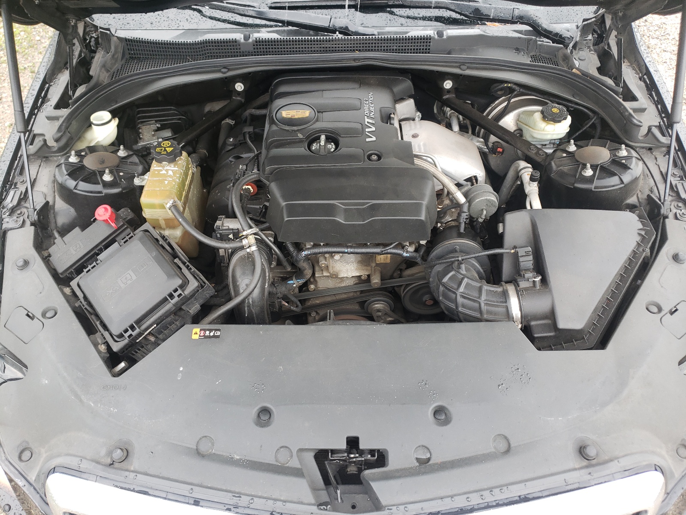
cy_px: 258
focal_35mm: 26
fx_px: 515
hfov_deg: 67.3
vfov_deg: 53.1
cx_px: 343
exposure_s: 1/50
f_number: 1.5
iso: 52
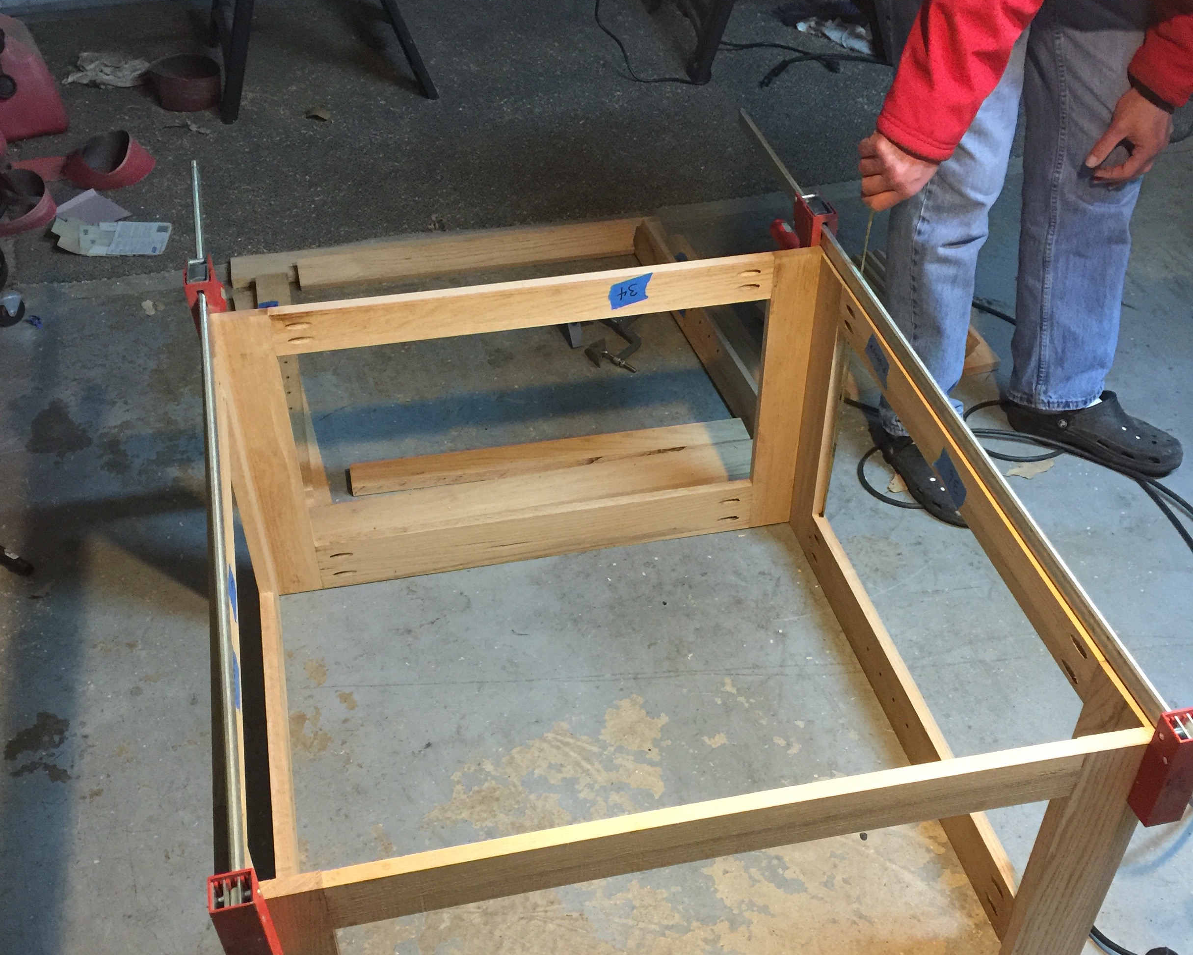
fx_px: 1342
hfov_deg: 47.9
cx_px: 593
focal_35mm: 38
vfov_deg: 38.6
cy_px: 649
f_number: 2.2
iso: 125
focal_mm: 4.15
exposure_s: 1/10
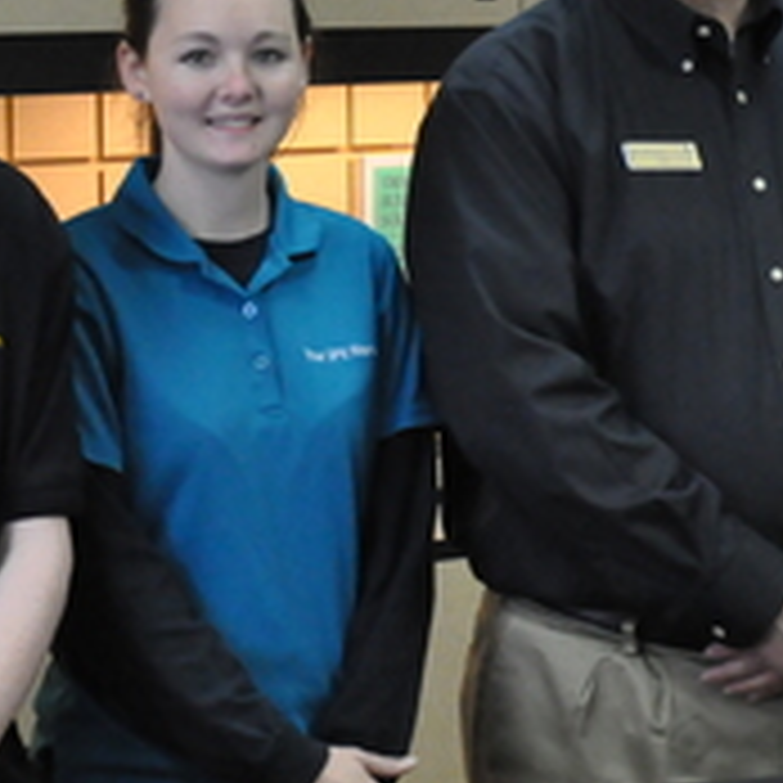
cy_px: 227
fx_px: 4862
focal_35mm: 190
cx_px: 709
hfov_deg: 9.2
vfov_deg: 9.2
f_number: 4.8
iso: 3200
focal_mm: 42
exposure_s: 1/125
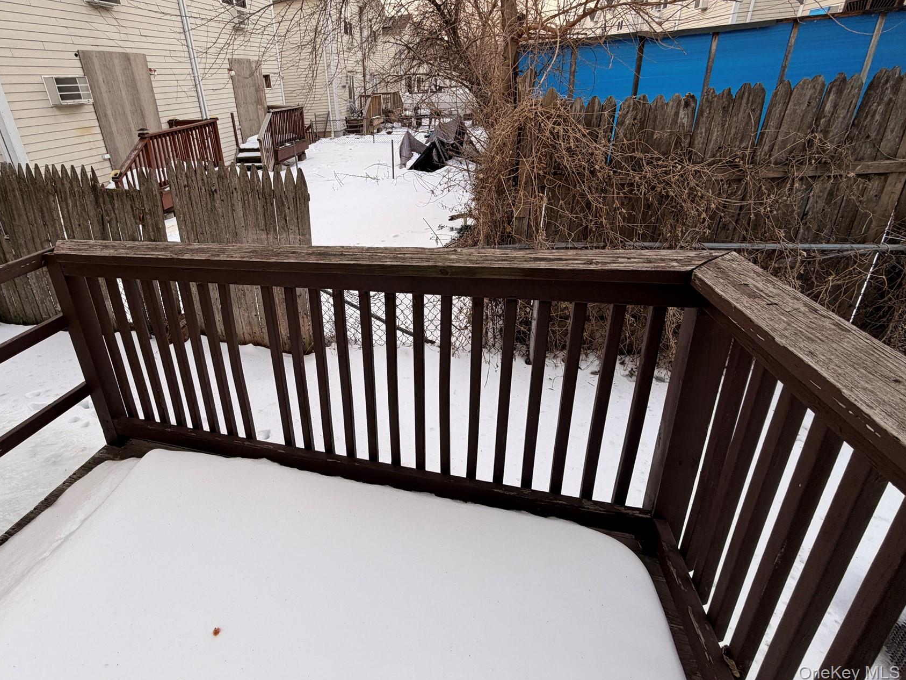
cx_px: 357
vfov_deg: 73.9
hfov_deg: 89.7
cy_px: 273
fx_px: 445
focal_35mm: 17
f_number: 2.2
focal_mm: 2.22
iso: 64
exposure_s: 1/121
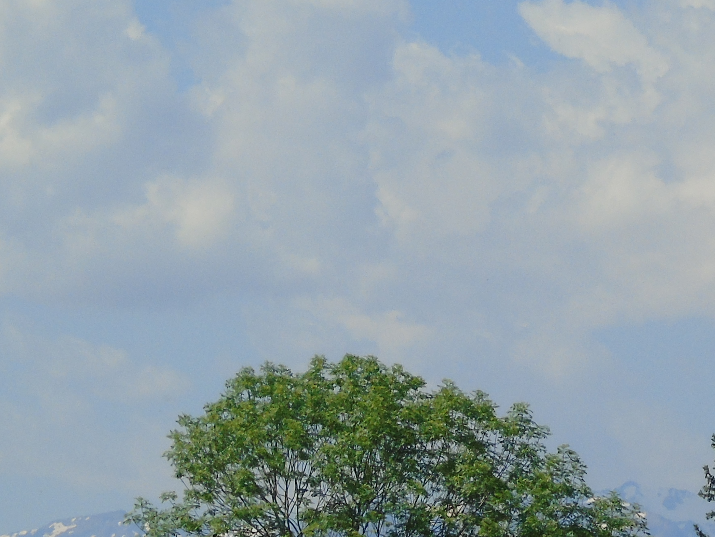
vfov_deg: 1.9
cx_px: 324
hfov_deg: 2.6
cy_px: 356
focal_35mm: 765
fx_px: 15801
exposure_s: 1/640
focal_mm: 50
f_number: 4.9
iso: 80
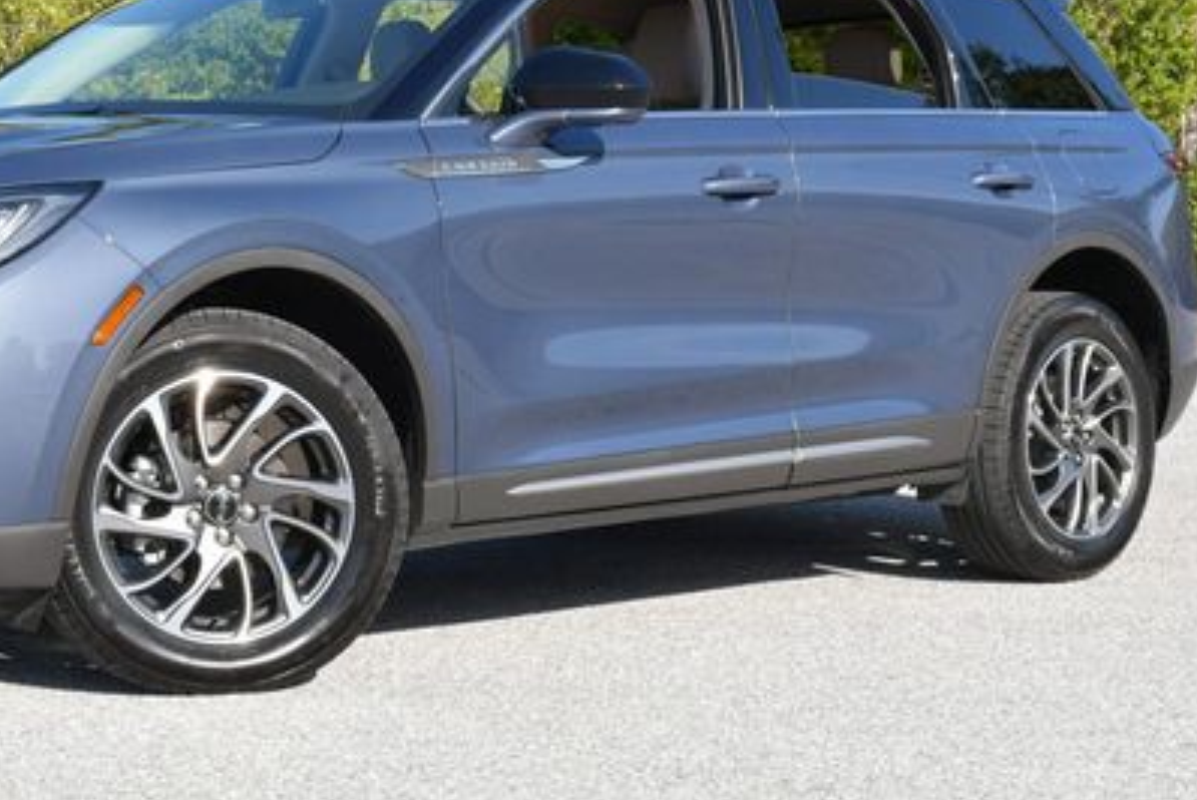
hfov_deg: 22.5
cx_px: 358
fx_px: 2995
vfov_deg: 15.1
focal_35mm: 90
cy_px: 171
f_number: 8
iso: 200
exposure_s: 1/250
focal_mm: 28
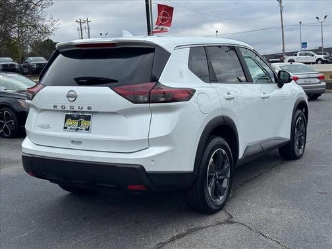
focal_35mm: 48
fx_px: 460
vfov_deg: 30.3
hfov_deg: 39.7
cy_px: 124
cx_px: 166
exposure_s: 1/1637
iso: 64
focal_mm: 6.76
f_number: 1.78
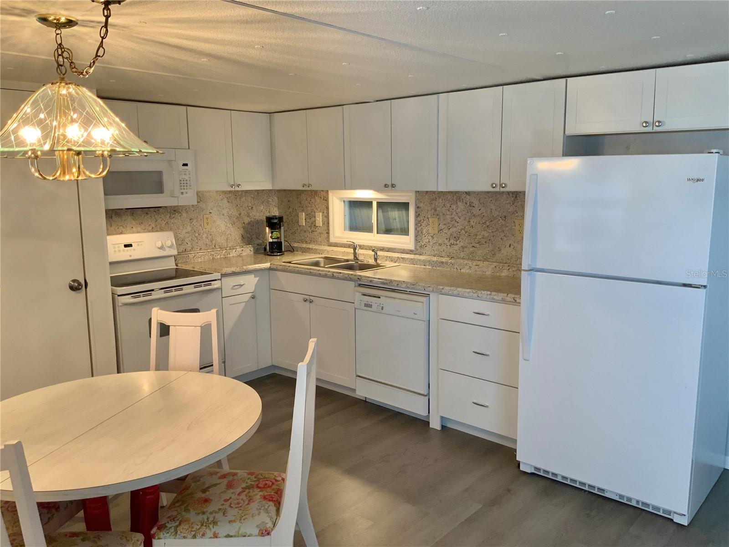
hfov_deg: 61.7
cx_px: 364
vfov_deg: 48.2
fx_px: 611
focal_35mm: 29
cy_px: 274
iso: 125
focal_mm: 3
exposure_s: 1/60
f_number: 1.8
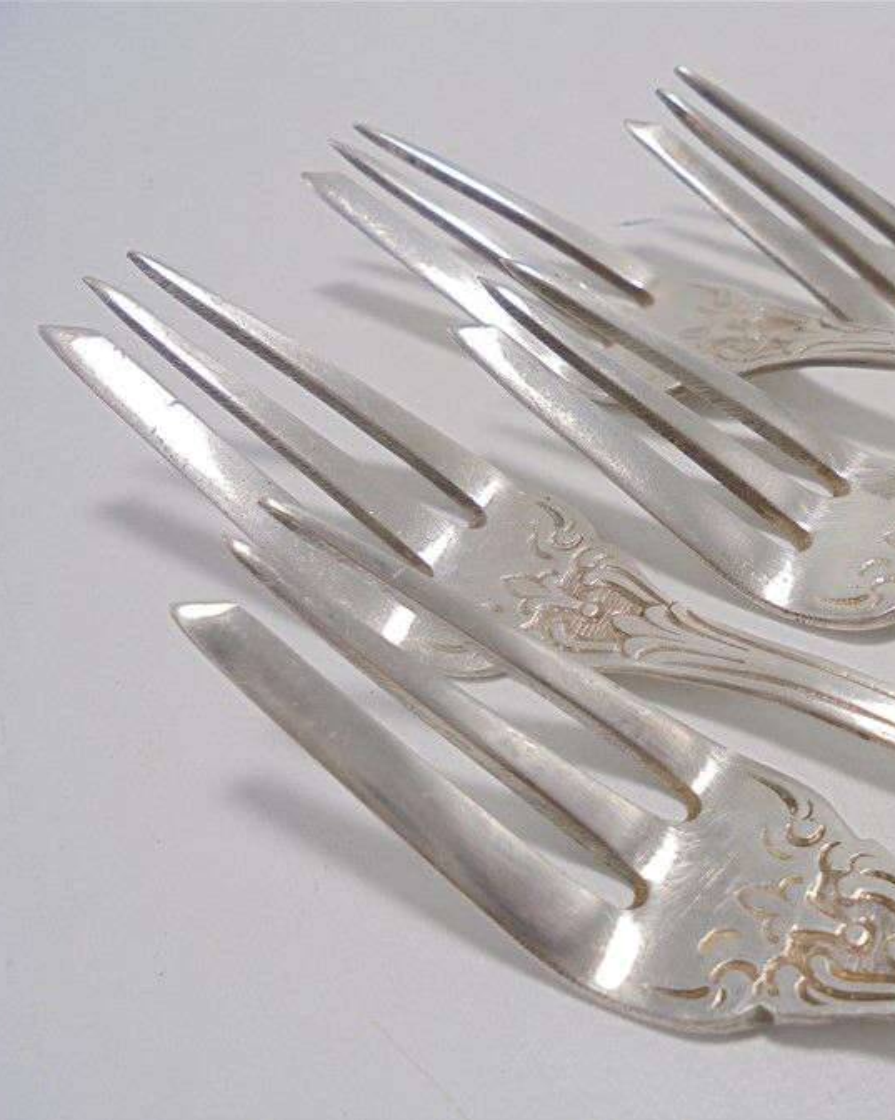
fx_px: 1127
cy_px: 561
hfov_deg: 41.6
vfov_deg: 52.9
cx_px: 703
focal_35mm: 34
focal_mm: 4.6
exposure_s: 1/100
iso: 100
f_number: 3.5
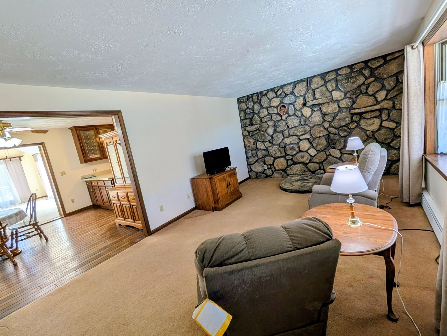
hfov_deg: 110.5
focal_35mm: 12
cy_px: 168
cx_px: 224
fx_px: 155
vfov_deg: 94.6
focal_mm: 2.02
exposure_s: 1/143
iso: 53
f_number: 1.7
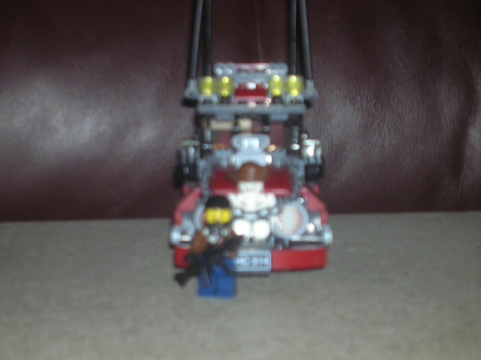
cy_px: 180
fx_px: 1374
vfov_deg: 14.9
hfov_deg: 19.8
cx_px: 240
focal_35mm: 99
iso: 50
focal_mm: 16.4
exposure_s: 1/60.1
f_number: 4.8
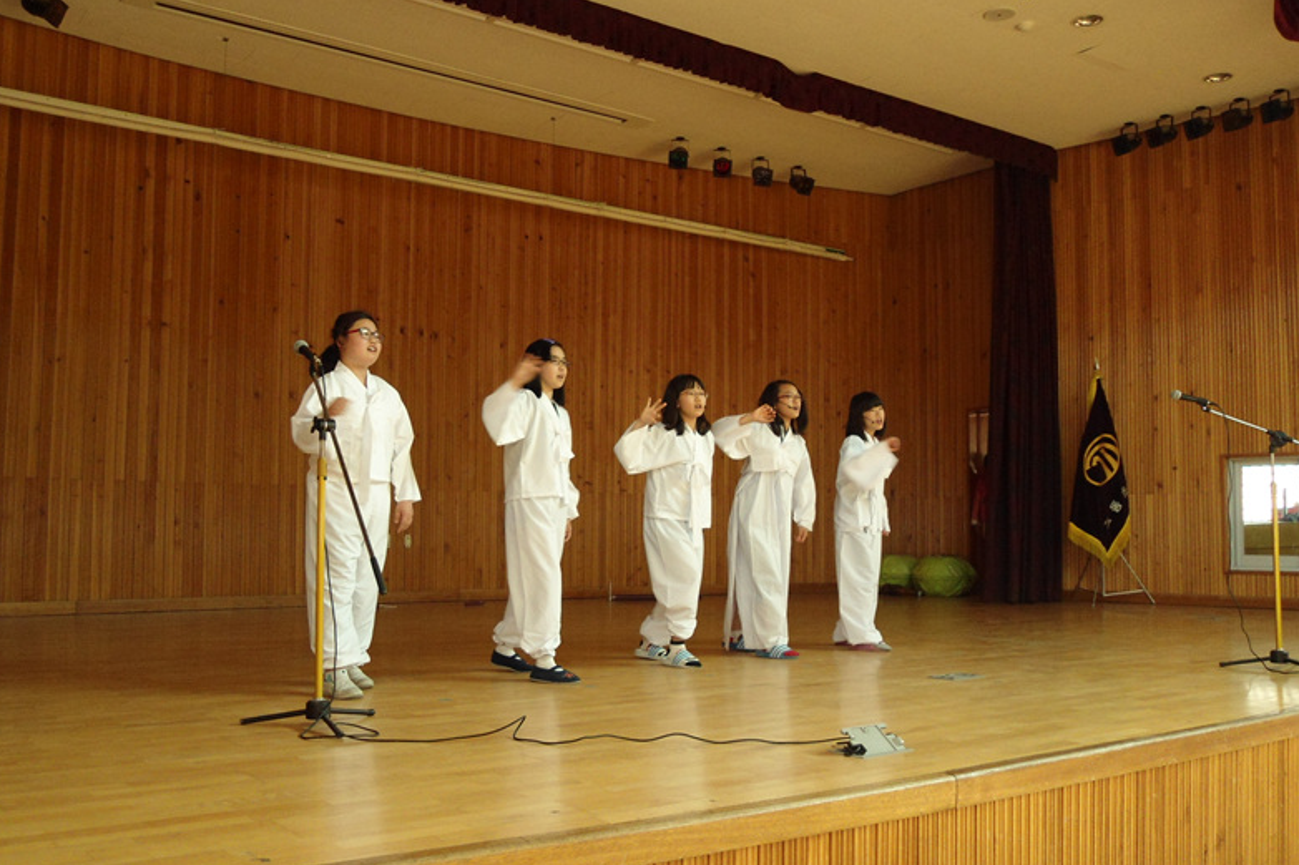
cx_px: 640
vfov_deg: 39.9
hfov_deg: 57.2
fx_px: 1190
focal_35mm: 33
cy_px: 455
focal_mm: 5.6
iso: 200
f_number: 3
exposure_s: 1/40
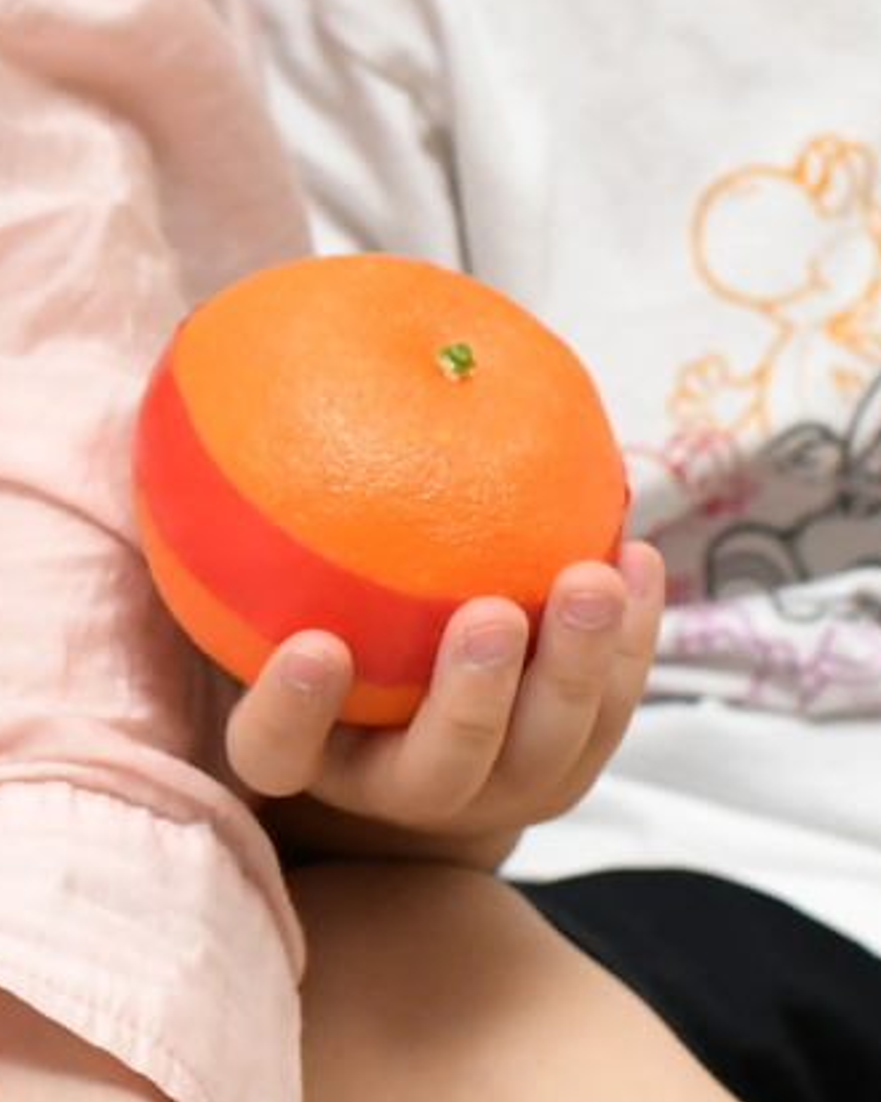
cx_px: -574
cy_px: 355
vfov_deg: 10.1
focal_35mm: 191
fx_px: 6230
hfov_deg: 7.9
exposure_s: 1/200
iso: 2000
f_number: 4.5
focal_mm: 35
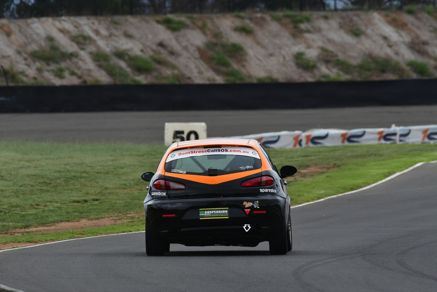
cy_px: 146
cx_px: 218
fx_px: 9107
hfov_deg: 2.7
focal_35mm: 750
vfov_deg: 1.8
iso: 640
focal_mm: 500
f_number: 10
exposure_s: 1/640
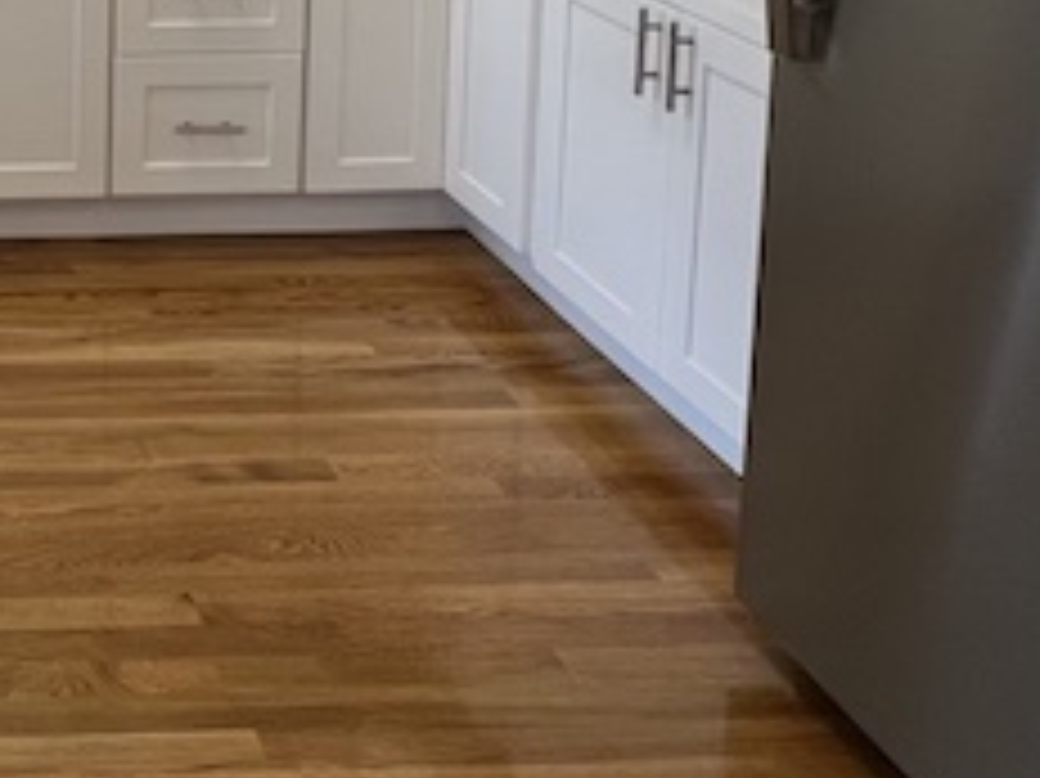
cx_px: -239
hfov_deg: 33.4
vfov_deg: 26.7
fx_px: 1351
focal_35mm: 45
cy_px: -256
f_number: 1.8
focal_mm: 1.57
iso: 125
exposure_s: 1/60
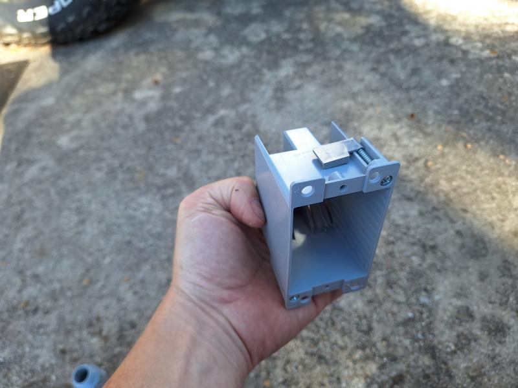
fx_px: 344
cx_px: 259
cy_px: 194
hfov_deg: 73.9
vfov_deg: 58.9
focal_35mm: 23
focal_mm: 5.54
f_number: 1.8
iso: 40
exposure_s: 1/178
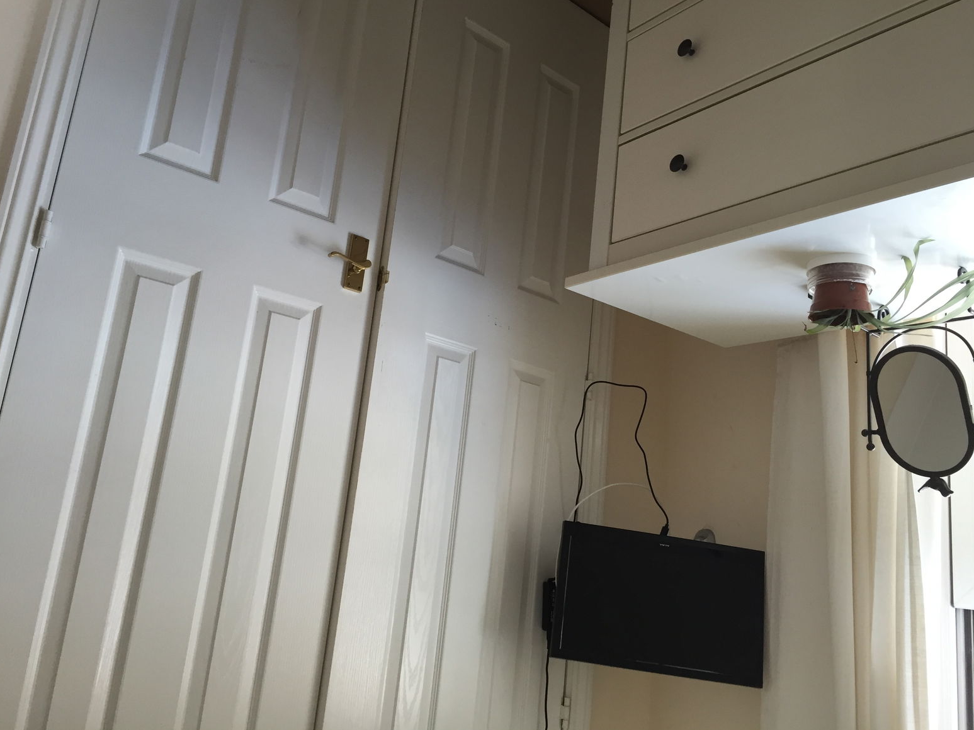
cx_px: 498
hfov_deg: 60.0
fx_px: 844
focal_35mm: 30
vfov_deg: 46.8
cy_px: 356
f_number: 2.2
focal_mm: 4.15
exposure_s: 1/33
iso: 40
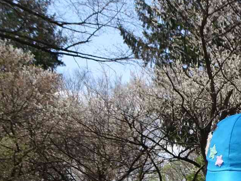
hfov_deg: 23.0
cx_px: 307
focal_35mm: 76
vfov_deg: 18.4
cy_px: 216
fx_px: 529
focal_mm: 4.1
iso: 80
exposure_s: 1/800
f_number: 3.5
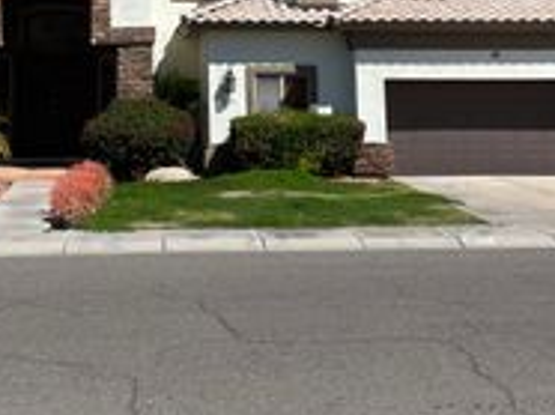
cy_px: -91
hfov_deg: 27.6
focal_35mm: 70
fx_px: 1121
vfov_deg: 19.6
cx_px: 185
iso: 32
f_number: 1.6
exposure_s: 1/4464
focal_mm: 4.2
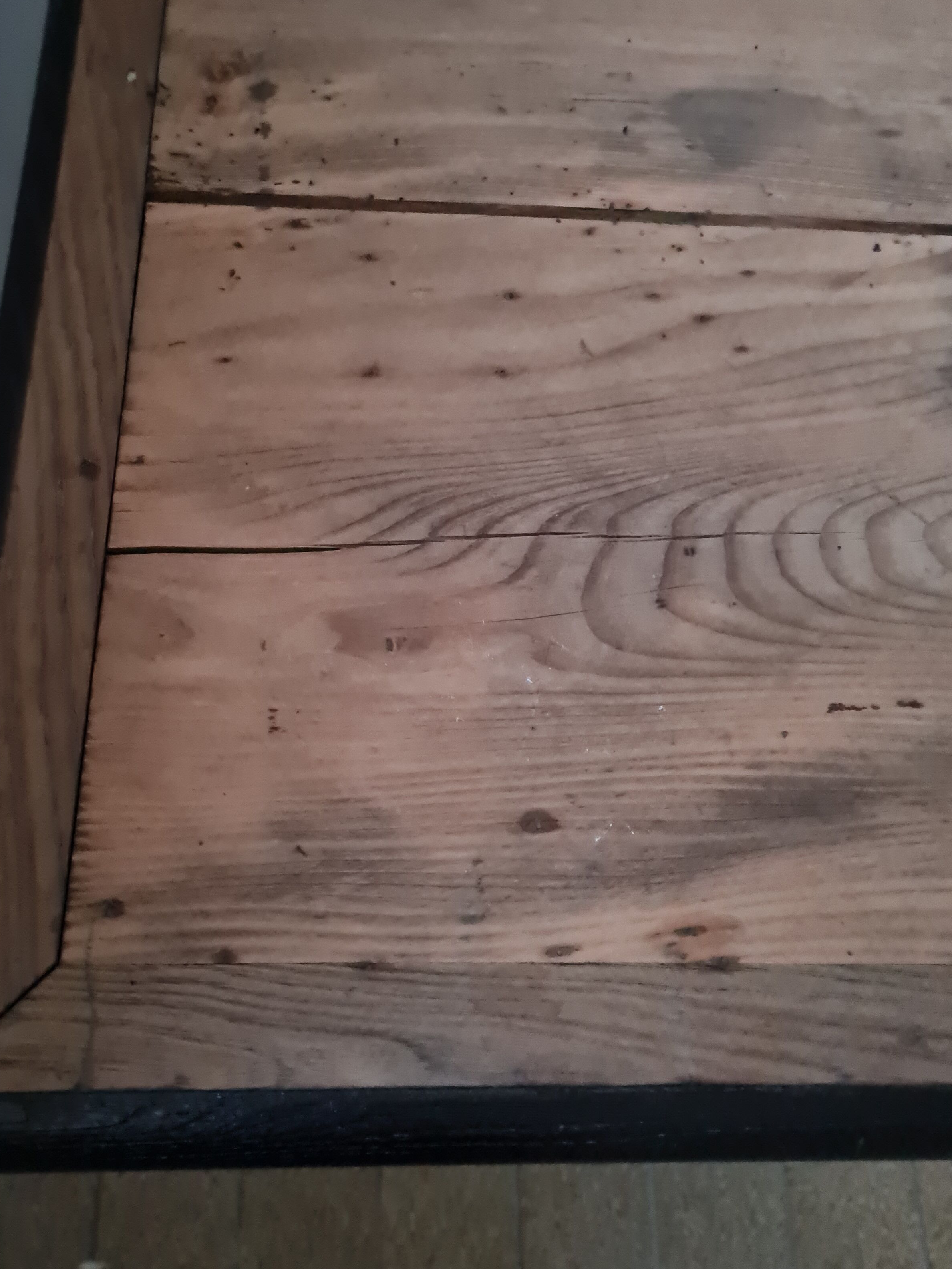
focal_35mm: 33
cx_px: 432
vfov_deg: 55.2
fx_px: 1210
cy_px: 571
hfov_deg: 42.9
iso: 1250
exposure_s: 1/25
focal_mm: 5.4
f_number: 1.8
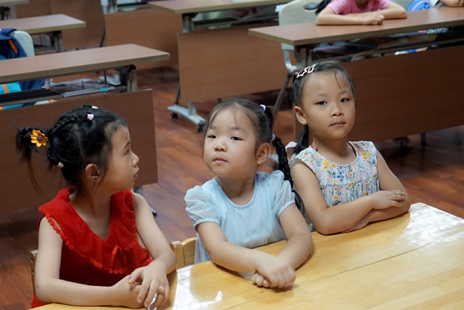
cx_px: 232
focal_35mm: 69
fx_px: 890
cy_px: 155
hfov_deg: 29.2
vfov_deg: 19.7
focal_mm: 46
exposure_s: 1/160
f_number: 4
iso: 2500
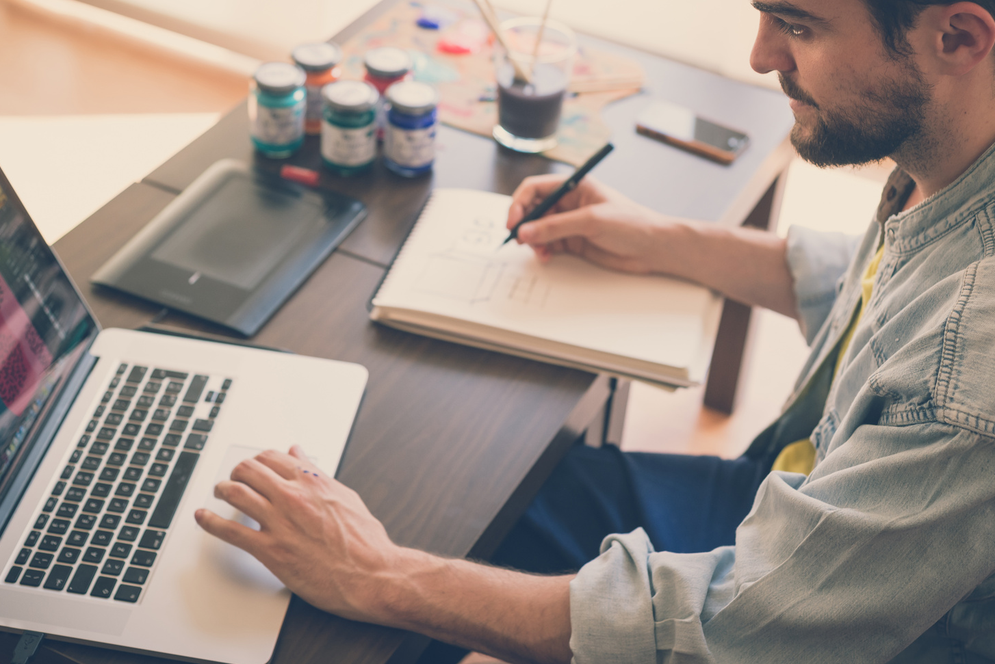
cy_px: 281
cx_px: 520
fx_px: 1604
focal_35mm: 58
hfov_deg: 34.5
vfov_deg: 23.4
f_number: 2.8
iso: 640
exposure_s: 1/200
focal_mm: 50
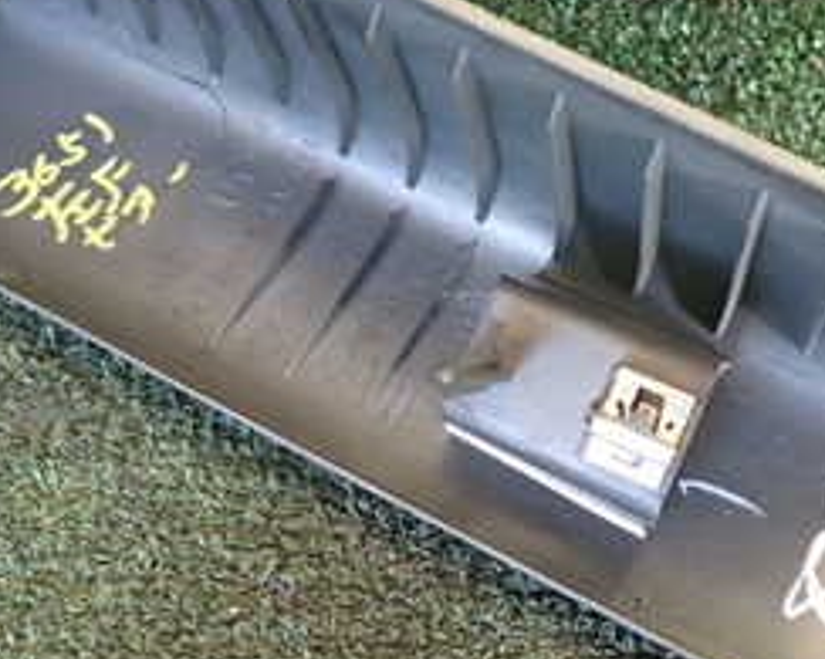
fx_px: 1464
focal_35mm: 60
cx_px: 402
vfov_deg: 25.1
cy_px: 169
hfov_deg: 31.5
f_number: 2
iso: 250
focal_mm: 4.5
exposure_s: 1/30
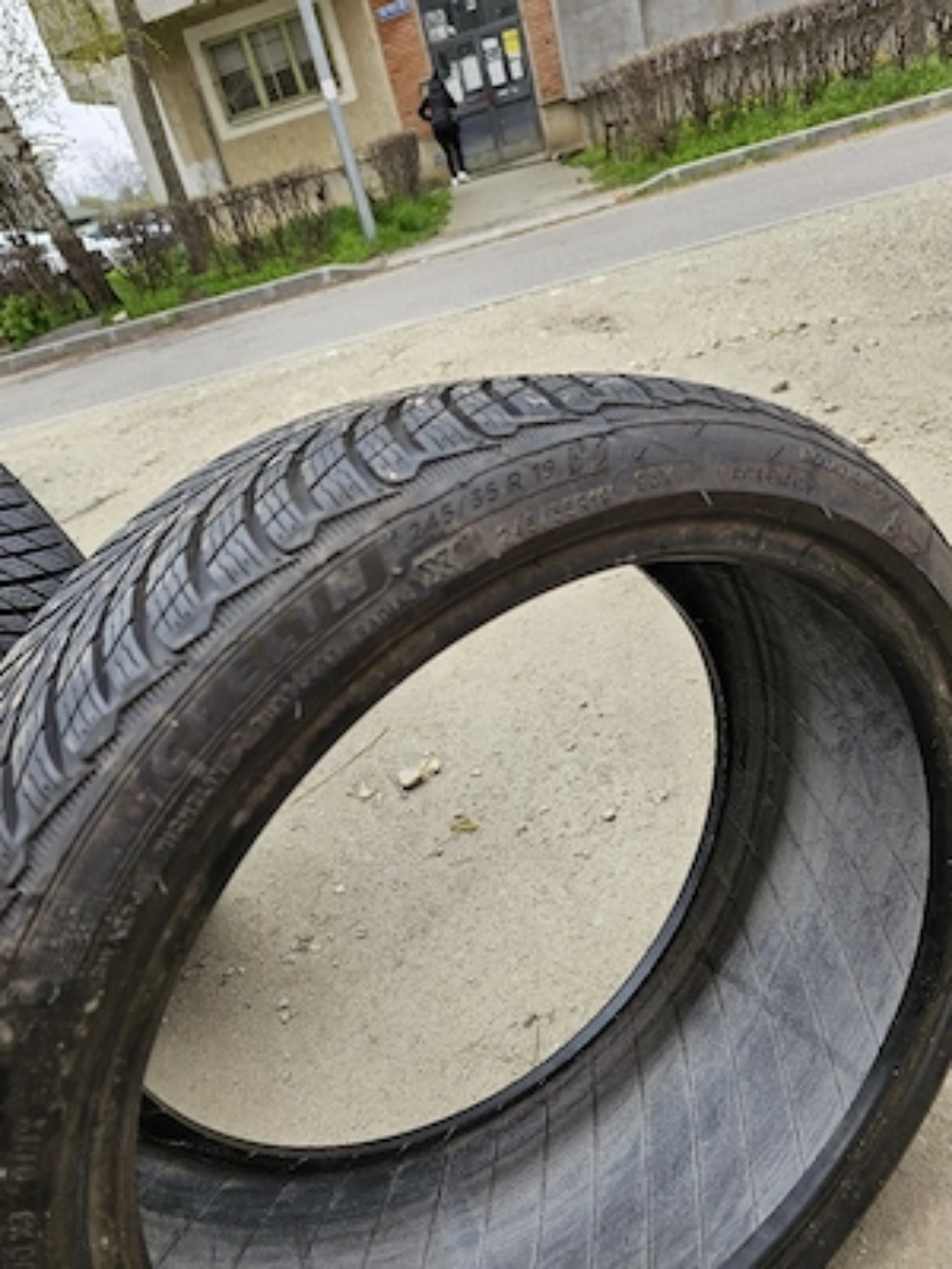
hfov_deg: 58.9
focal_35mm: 23
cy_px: 634
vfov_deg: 73.9
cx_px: 476
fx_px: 843
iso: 10
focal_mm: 6.3
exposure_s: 1/149
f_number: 1.7
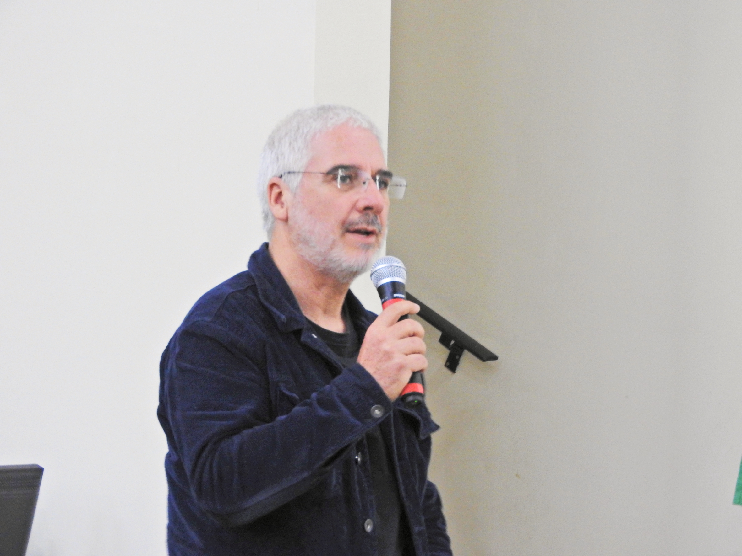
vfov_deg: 6.8
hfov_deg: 9.0
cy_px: 278
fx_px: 4716
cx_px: 371
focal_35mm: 220
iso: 800
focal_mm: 39.4
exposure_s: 1/10
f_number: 5.3
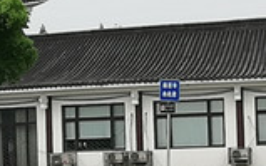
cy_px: 141
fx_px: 1839
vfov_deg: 5.2
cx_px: -10
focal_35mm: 254
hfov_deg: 8.2
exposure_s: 1/425
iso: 50
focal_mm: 3.83
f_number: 2.2
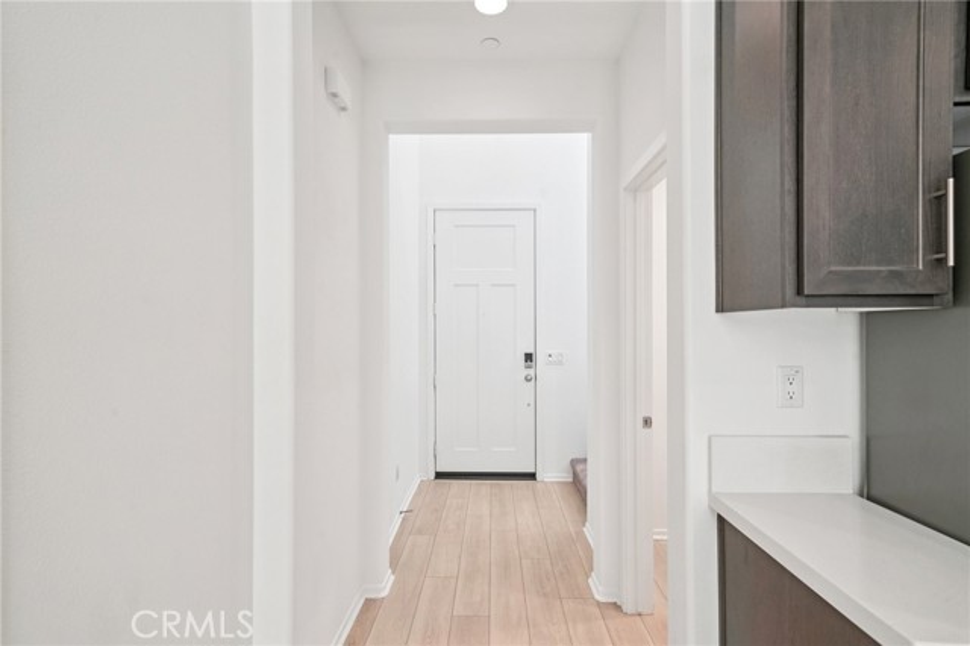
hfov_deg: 93.3
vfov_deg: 70.4
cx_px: 485
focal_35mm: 17
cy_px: 323
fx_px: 458
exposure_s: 1/25
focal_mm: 17
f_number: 9
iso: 400
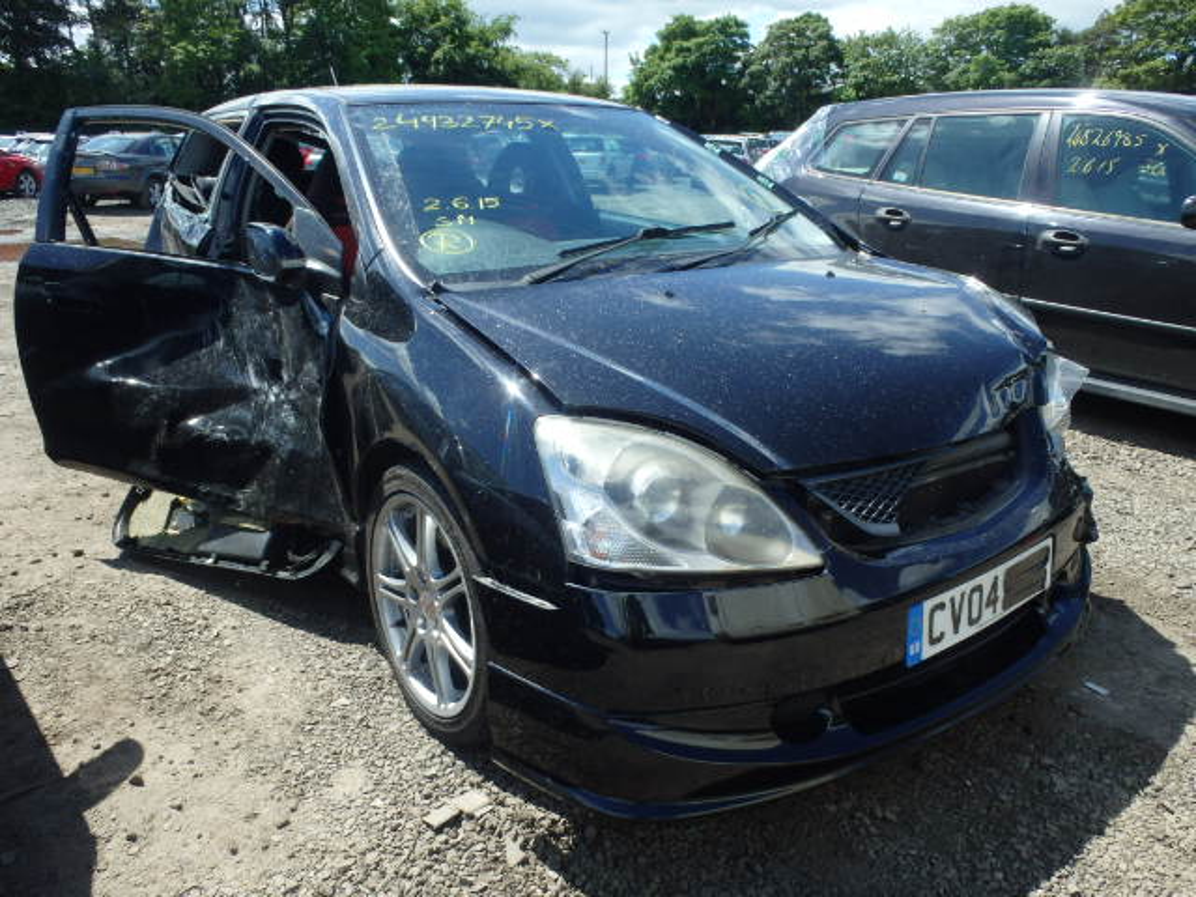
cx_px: 598
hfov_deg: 63.4
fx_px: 967
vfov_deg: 49.7
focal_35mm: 28
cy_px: 448
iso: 125
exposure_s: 1/500
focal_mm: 5
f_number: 3.9
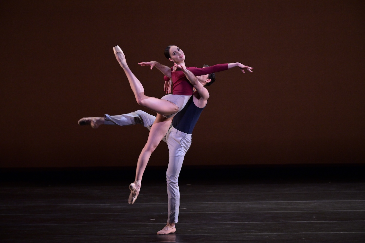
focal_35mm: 330
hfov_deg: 6.2
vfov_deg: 4.2
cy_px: 122
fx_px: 3346
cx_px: 182
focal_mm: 330
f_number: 4
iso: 2500
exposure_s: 1/400
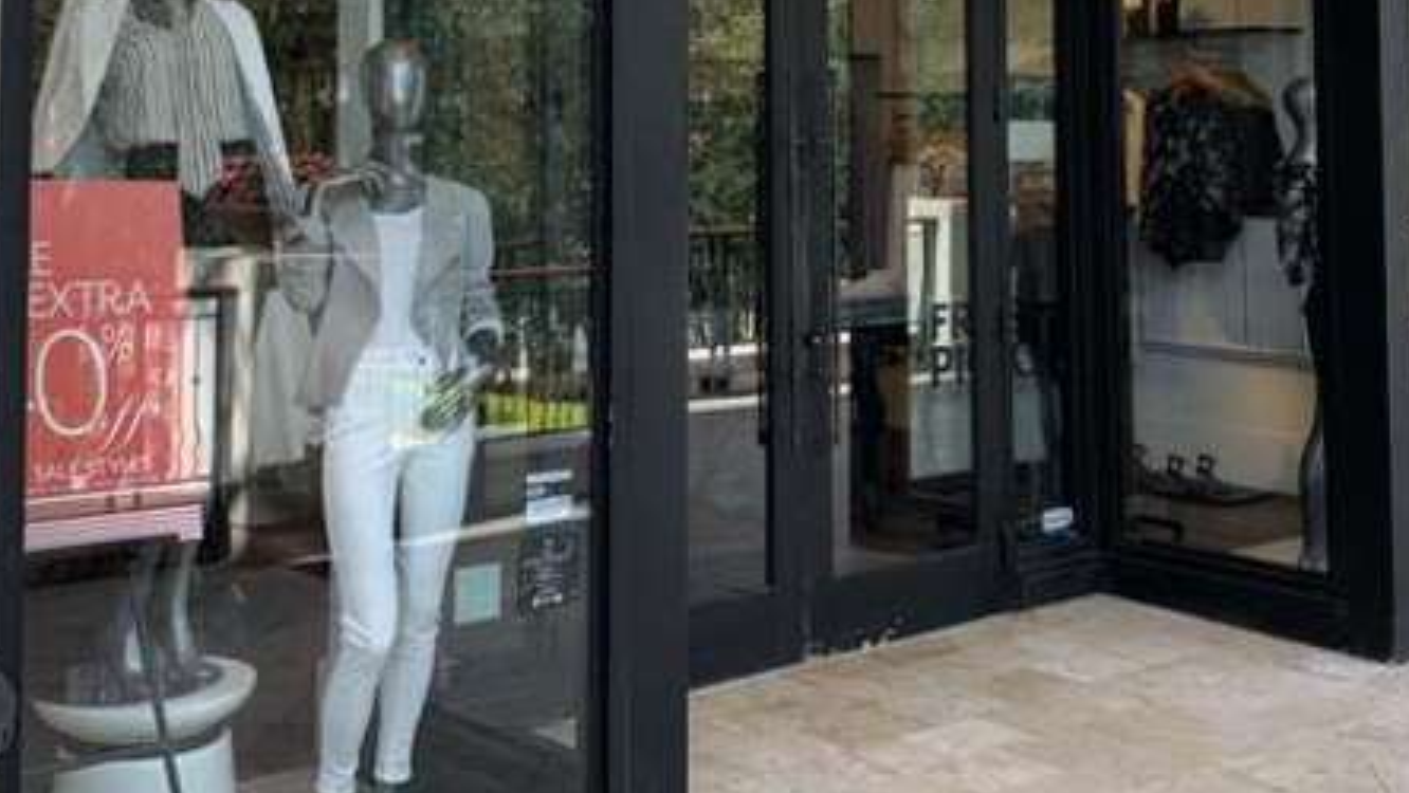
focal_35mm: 51
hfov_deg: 40.5
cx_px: 765
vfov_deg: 22.7
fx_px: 1906
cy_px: 25
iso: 25
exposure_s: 1/331
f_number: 1.8
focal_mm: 4.25
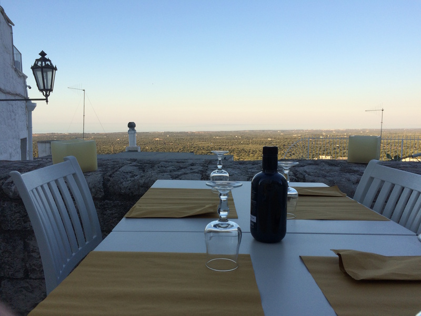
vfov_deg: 48.2
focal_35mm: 29
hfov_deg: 61.7
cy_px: 158
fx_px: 353
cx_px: 210
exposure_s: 1/805
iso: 32
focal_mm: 4.15
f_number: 2.2
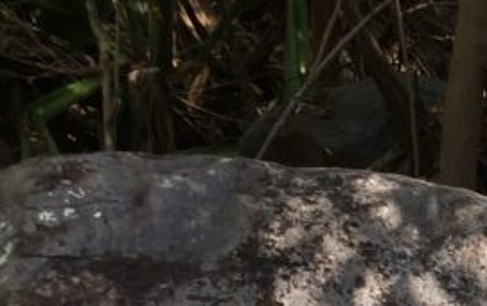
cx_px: 807
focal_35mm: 116
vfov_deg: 10.2
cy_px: 662
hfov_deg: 15.9
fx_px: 1541
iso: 32
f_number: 2.2
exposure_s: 1/206
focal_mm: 4.15
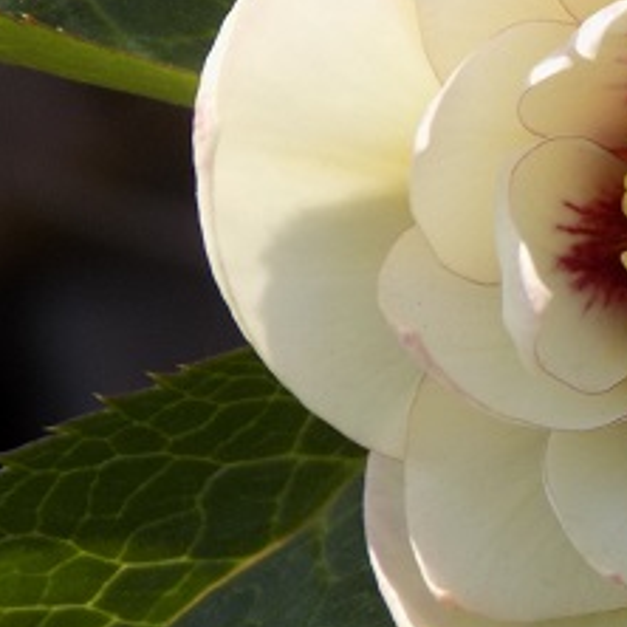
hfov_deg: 4.4
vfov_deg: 4.5
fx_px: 8054
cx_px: 805
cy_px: 257
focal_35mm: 393
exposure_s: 1/80
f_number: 5.2
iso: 80
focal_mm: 27.3
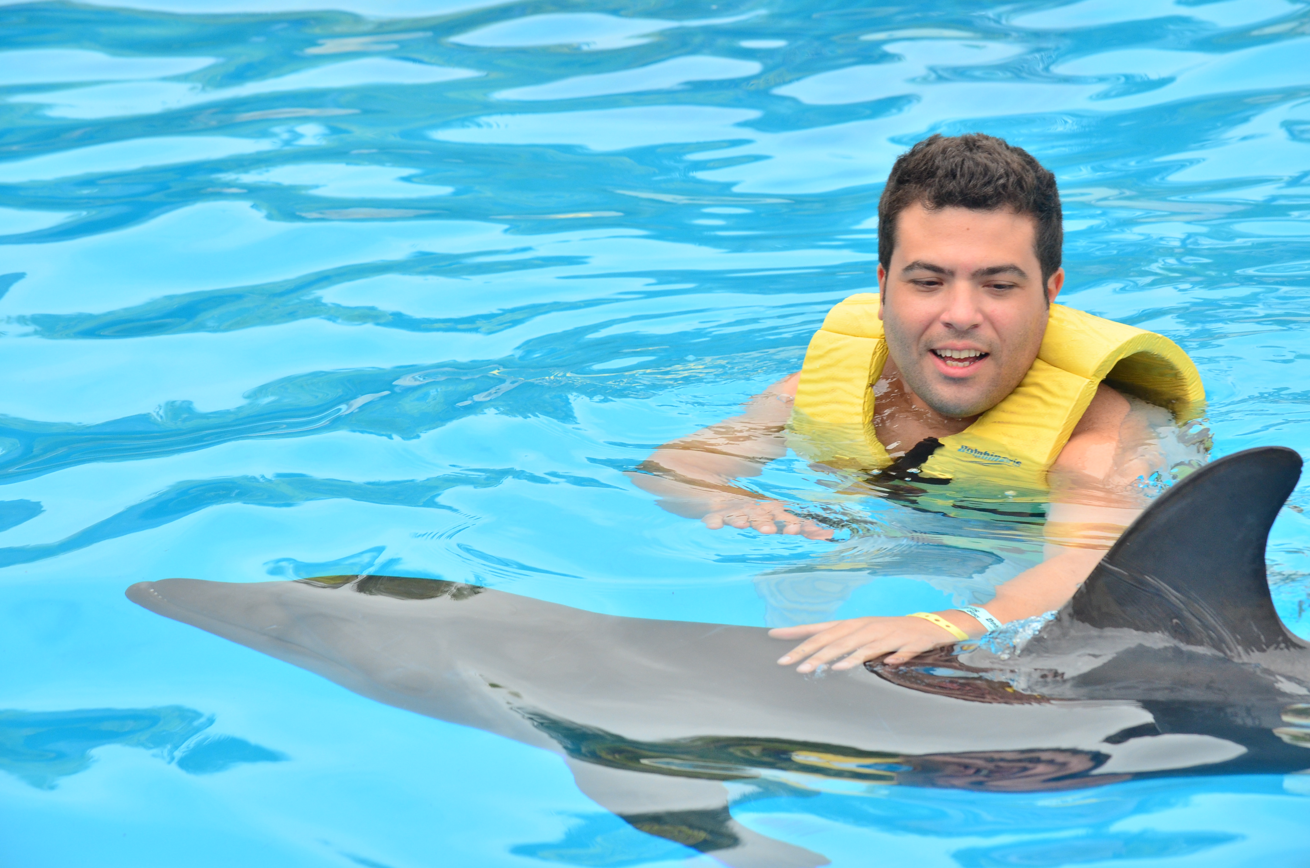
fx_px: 5719
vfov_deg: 8.7
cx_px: 655
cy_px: 434
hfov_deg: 13.1
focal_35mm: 158
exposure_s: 1/640
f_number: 7.1
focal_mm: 105
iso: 640
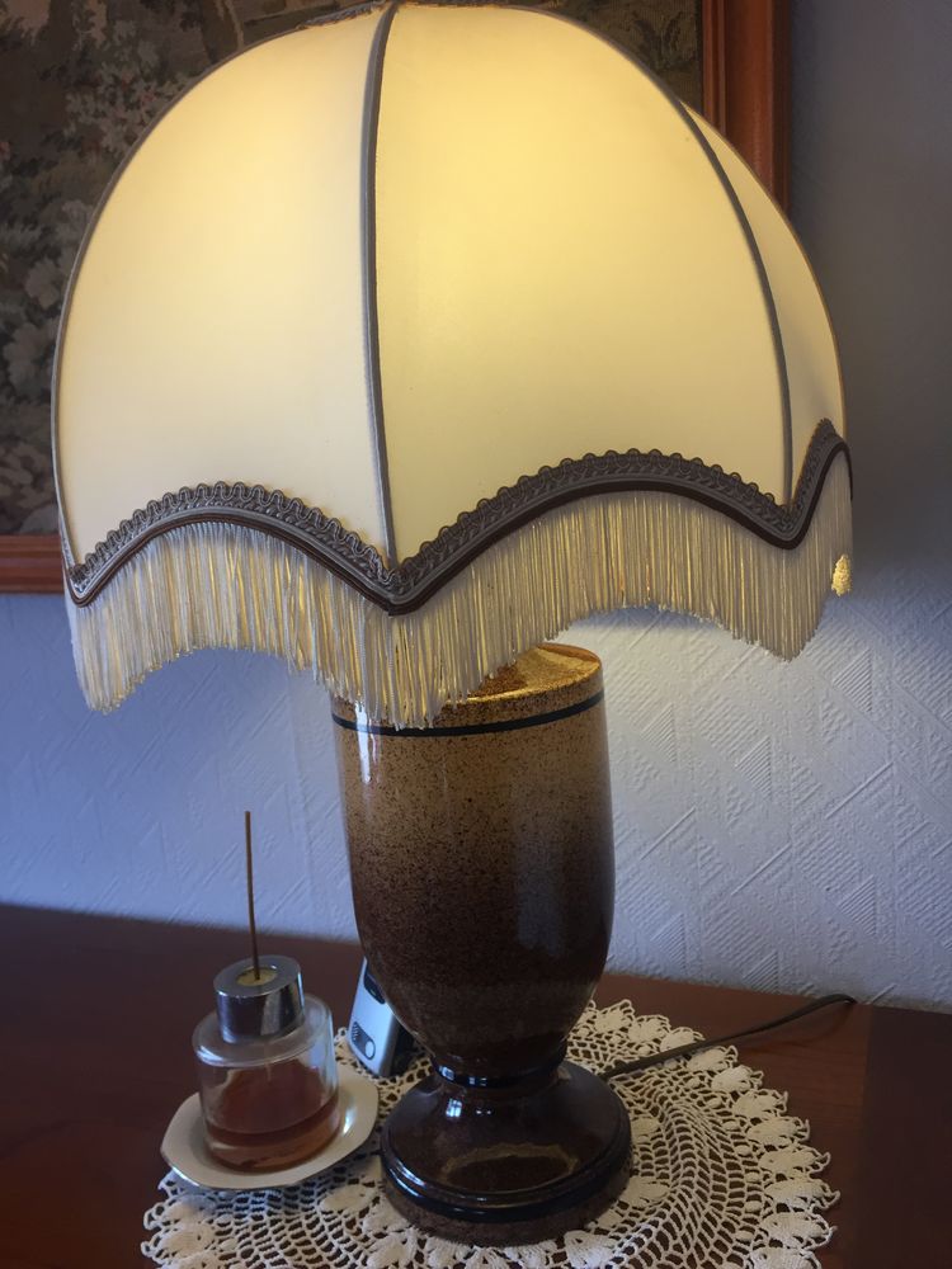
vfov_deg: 61.7
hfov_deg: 48.2
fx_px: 1063
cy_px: 634
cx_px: 476
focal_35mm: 29
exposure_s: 1/33
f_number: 2.2
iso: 80
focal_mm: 4.15
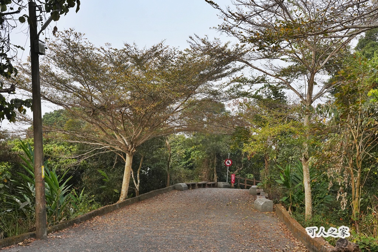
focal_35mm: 37
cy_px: 126
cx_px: 189
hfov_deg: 51.9
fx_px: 389
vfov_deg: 36.0
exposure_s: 1/640
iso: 1600
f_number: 8
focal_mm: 37
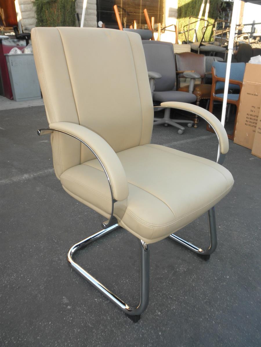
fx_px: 281
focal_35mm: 28
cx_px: 130
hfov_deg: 49.7
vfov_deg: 63.4
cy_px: 174
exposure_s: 1/60
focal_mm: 5
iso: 64
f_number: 3
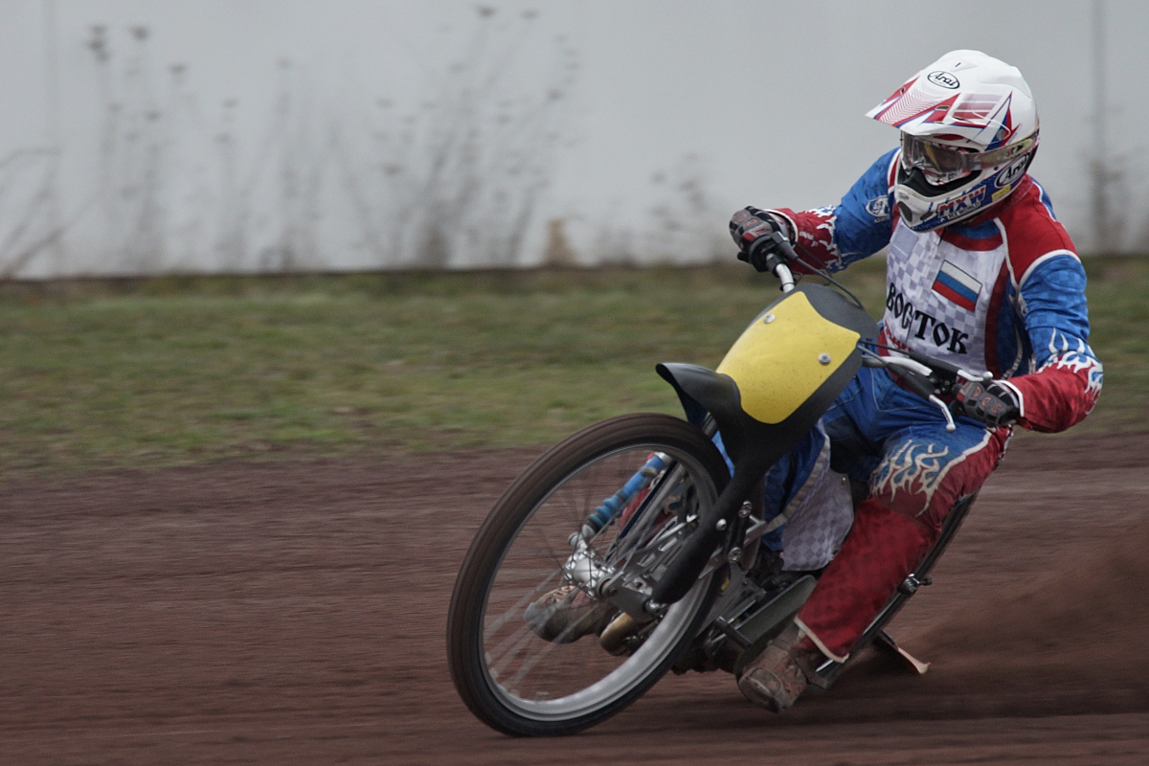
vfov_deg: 2.3
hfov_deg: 3.4
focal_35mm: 600
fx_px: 19149
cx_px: 574
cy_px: 383
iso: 640
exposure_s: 1/800
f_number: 5.6
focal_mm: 400
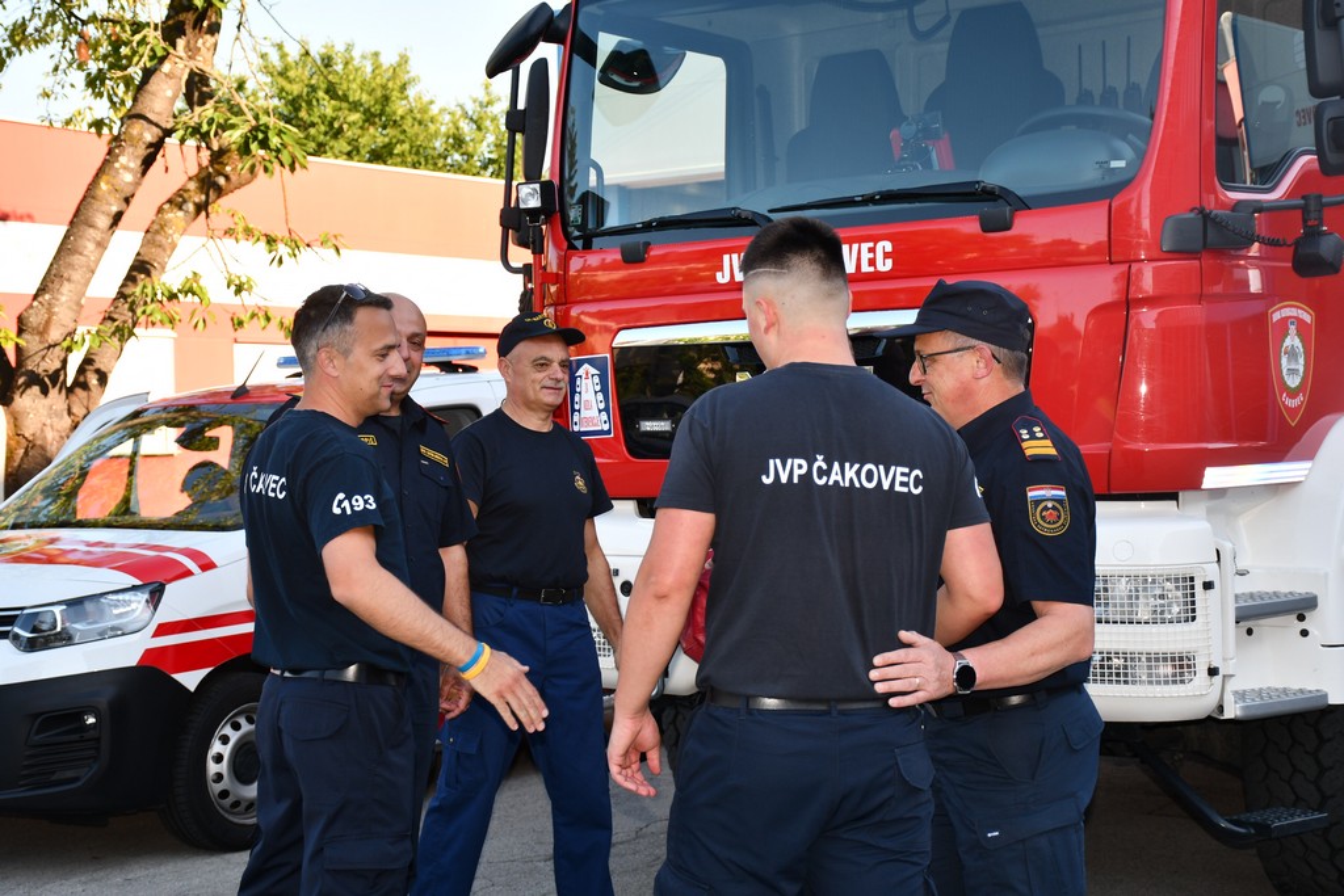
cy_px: 448
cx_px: 672
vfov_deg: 22.6
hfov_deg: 33.4
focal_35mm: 60
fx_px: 2240
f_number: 4.5
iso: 140
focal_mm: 40
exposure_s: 1/250
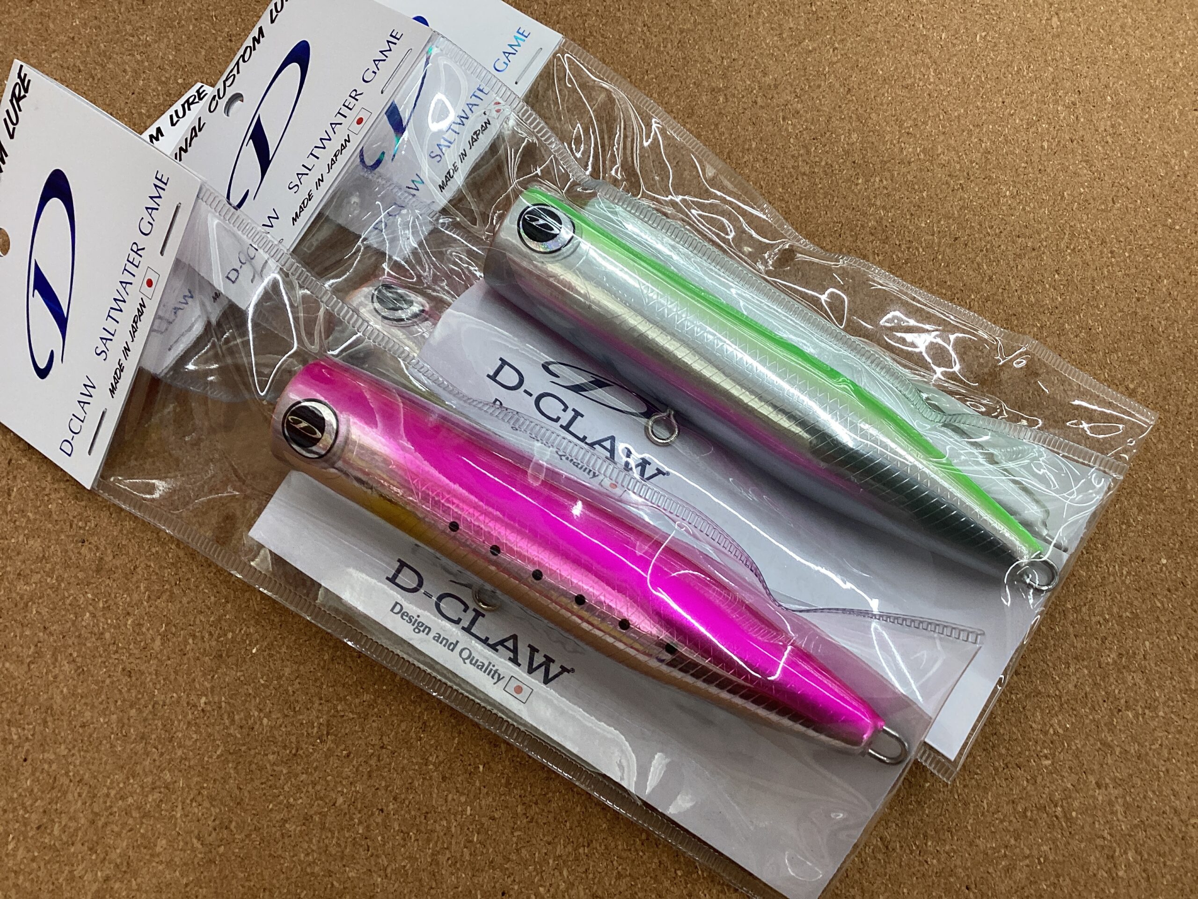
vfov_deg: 45.4
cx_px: 599
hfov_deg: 58.4
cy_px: 450
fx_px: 1073
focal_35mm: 31
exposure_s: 1/100
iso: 40
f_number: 2.4
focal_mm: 3.3
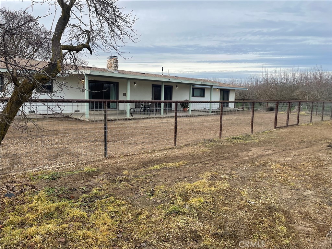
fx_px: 249
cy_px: 124
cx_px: 166
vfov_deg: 53.1
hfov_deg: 67.3
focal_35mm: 26
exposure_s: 1/1024
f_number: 1.6
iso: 32
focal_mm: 4.2
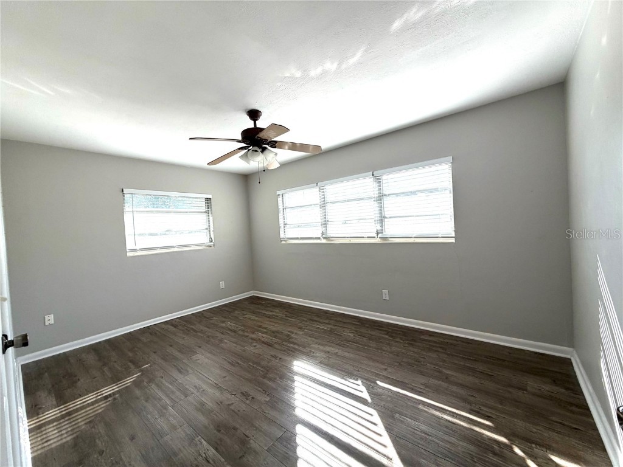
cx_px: 312
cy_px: 234
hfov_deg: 102.1
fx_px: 252
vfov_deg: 85.7
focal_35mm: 14
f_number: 2.2
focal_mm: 2.22
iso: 64
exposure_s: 1/190
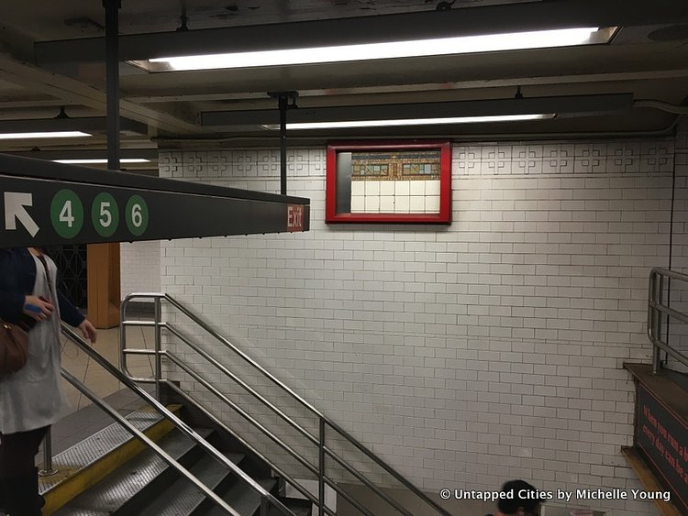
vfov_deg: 48.3
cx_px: 344
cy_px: 258
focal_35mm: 29
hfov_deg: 61.6
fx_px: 577
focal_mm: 4.15
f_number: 2.2
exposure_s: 1/30
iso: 50
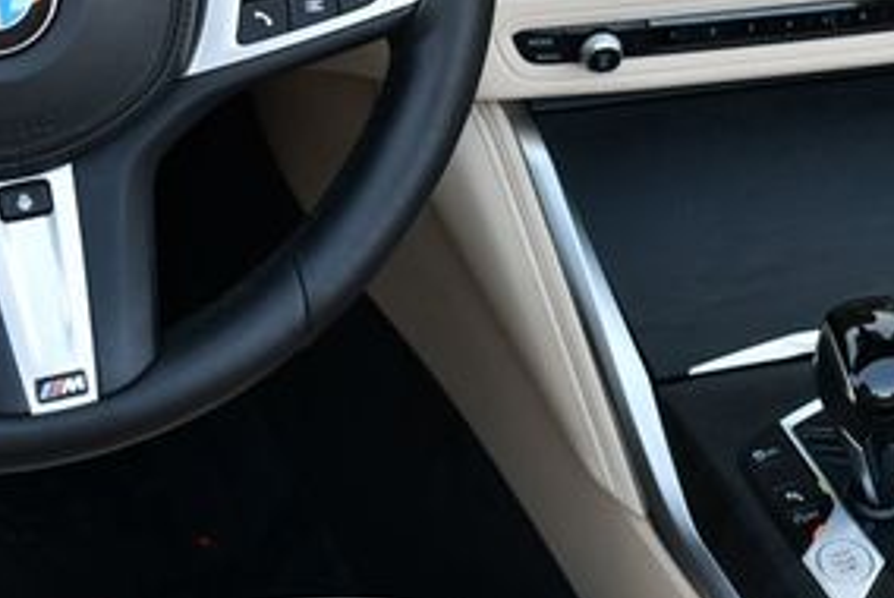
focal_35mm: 81
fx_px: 2014
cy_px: 63
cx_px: 494
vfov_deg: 16.7
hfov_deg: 25.0
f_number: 4
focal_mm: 18
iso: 400
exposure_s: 1/250
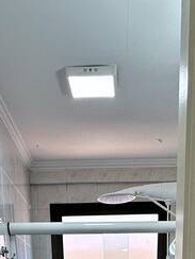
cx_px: 104
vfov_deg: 21.0
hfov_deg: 23.6
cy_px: 468
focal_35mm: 62
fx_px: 466
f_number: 2.2
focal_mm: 2.22
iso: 125
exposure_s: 1/120
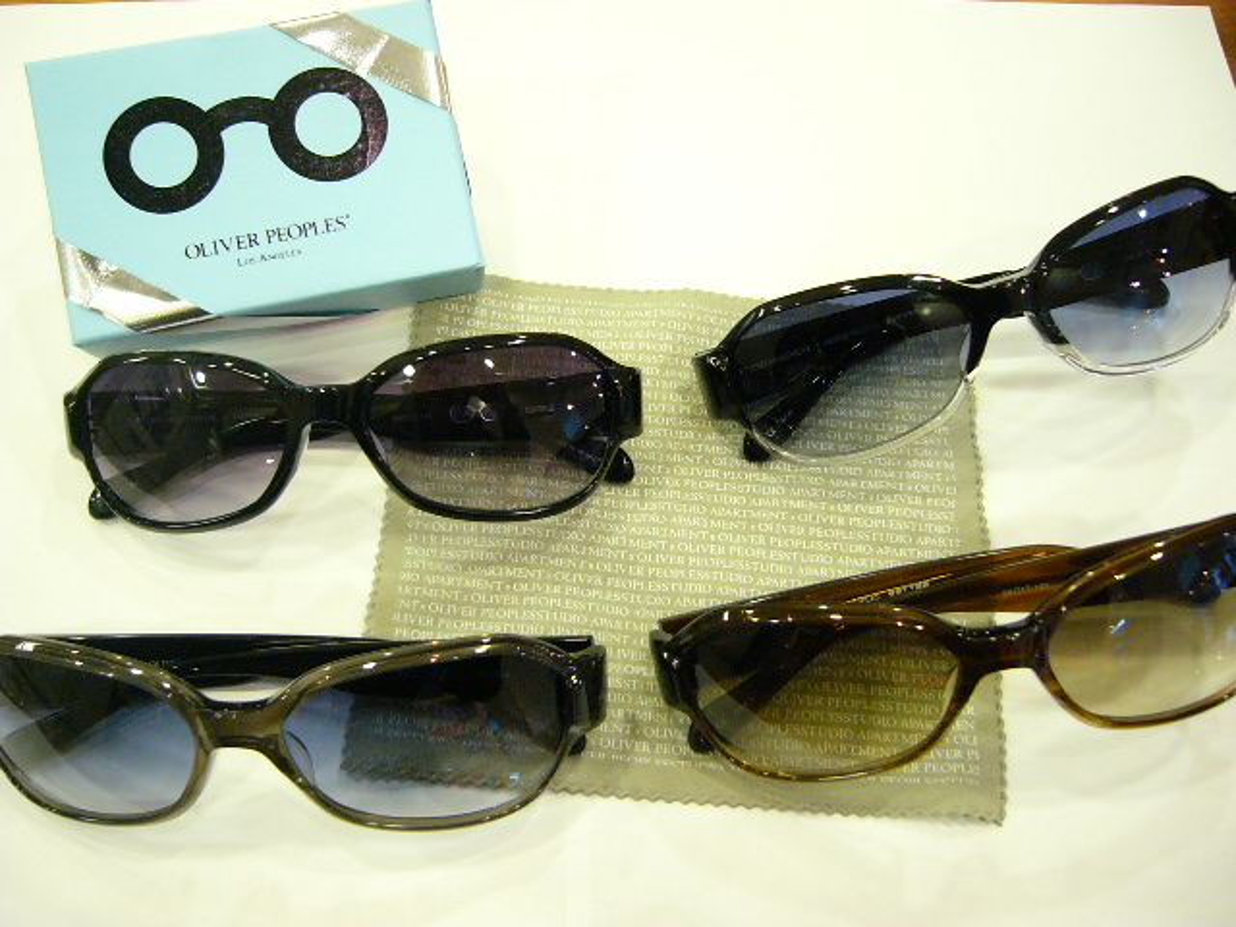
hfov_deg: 52.6
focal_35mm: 35
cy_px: 464
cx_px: 618
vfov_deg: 40.7
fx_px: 1250
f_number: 2.8
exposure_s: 1/15
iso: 200
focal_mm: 5.8
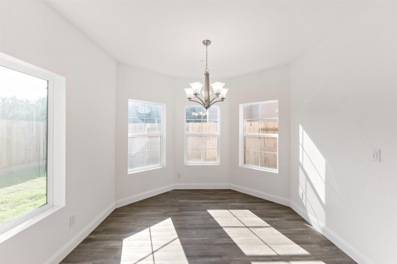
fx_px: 154
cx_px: 198
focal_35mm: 14
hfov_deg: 104.3
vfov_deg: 81.2
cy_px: 132
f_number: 4.5
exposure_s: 1/200
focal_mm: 14
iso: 80
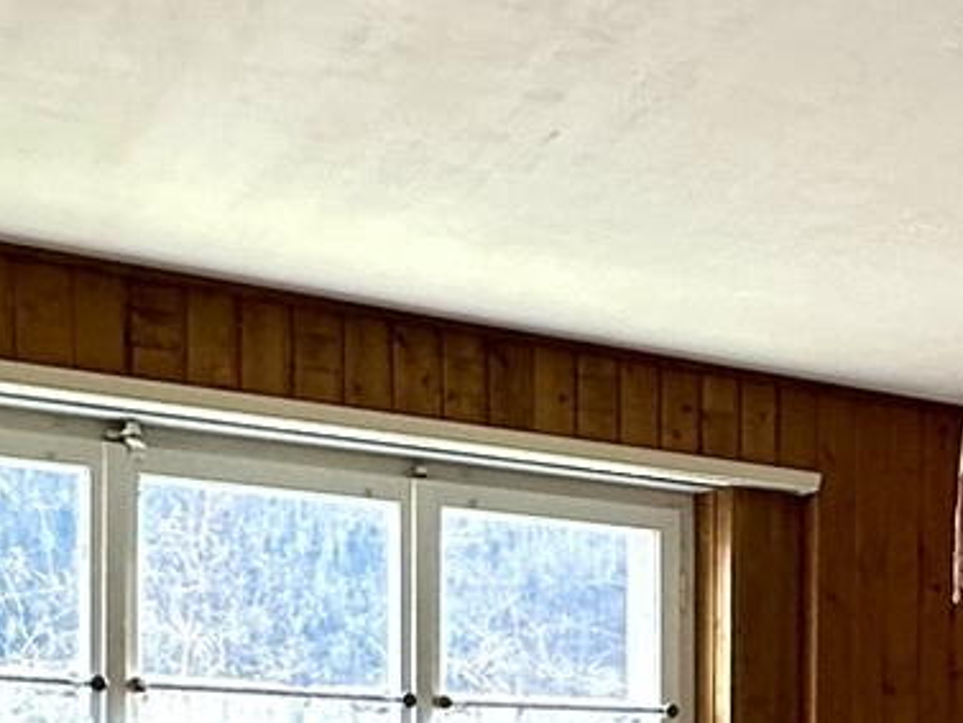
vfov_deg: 18.3
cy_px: 879
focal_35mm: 76
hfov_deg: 24.2
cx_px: 1019
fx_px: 2115
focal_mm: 2.22
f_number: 2.2
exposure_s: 1/99
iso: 200
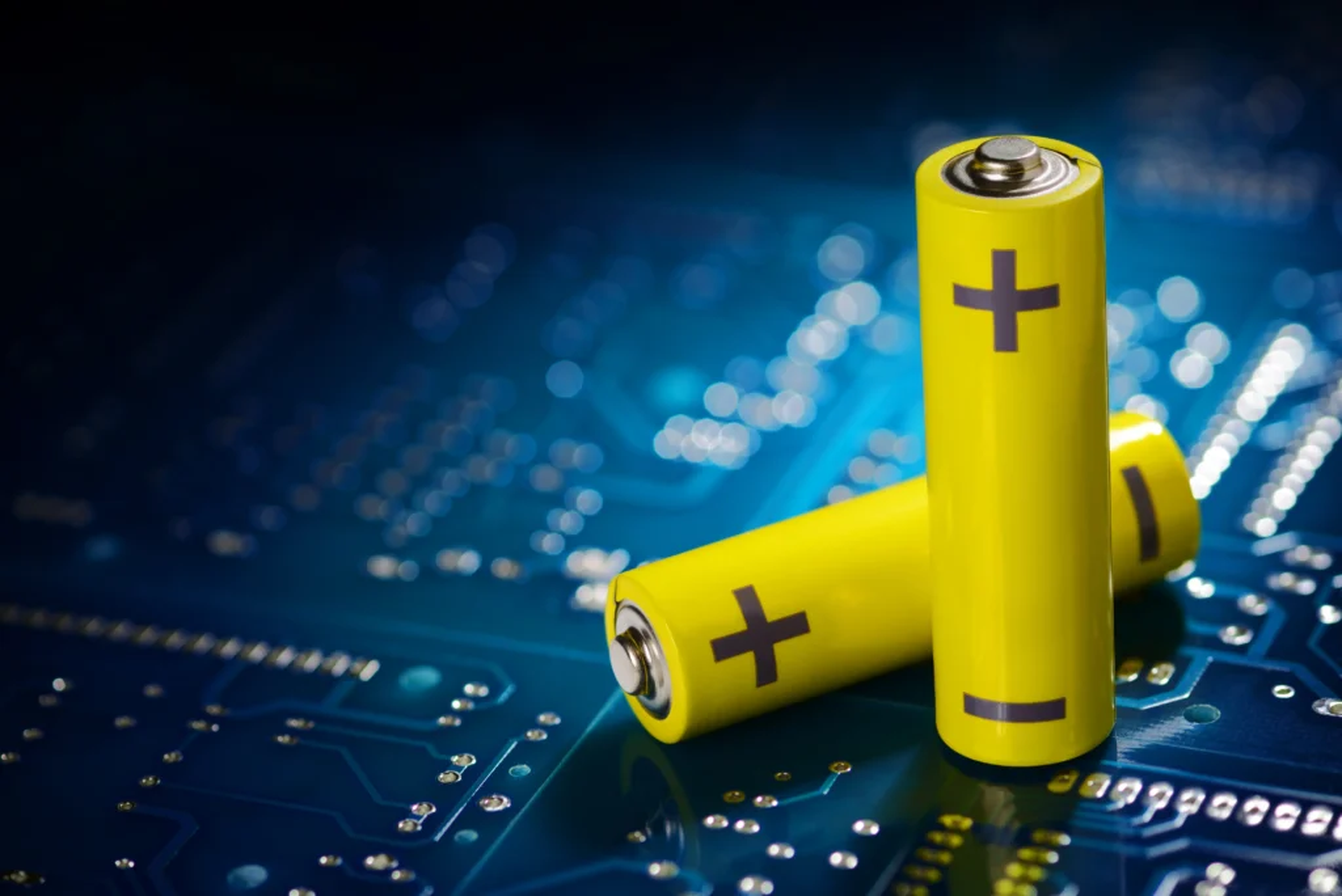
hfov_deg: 20.4
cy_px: 448
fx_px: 3730
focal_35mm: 100
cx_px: 671
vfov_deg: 13.7
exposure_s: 1/100
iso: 100
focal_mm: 100
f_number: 5
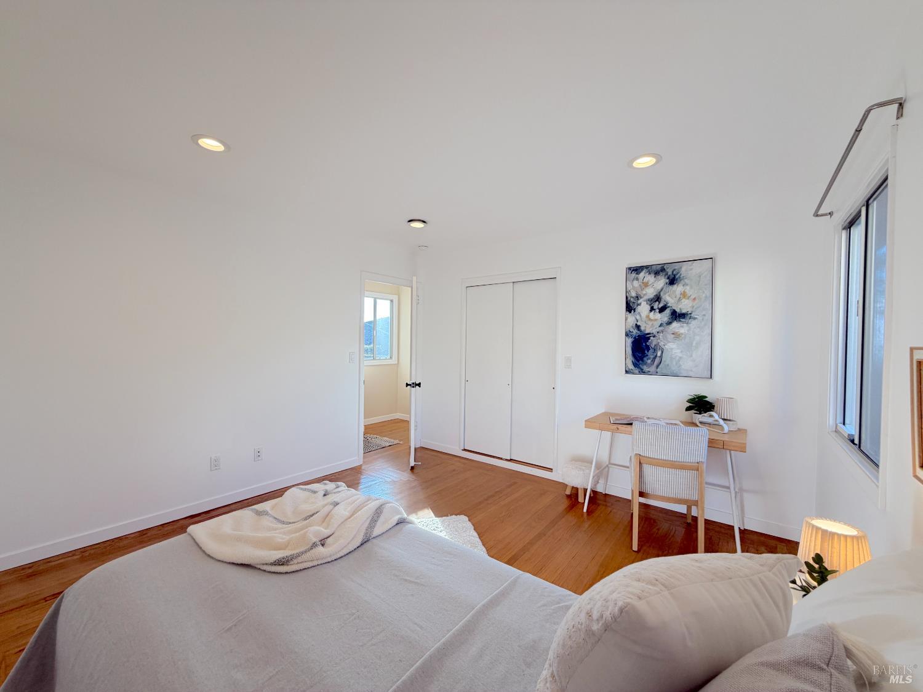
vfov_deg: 85.7
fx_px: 373
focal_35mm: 14
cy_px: 346
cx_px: 462
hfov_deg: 102.1
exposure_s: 1/121
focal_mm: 2.22
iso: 50
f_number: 2.2
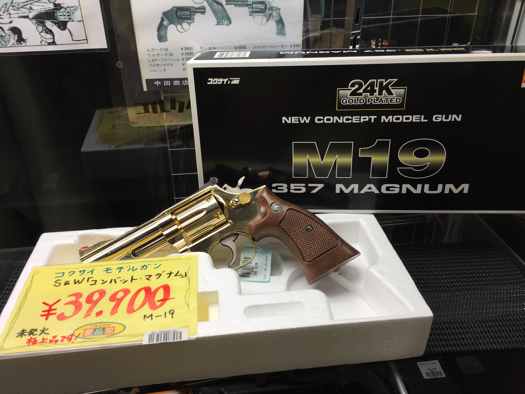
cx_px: 262
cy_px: 197
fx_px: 440
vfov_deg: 48.2
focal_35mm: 29
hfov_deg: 61.7
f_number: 2.2
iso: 32
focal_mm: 4.15
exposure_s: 1/125
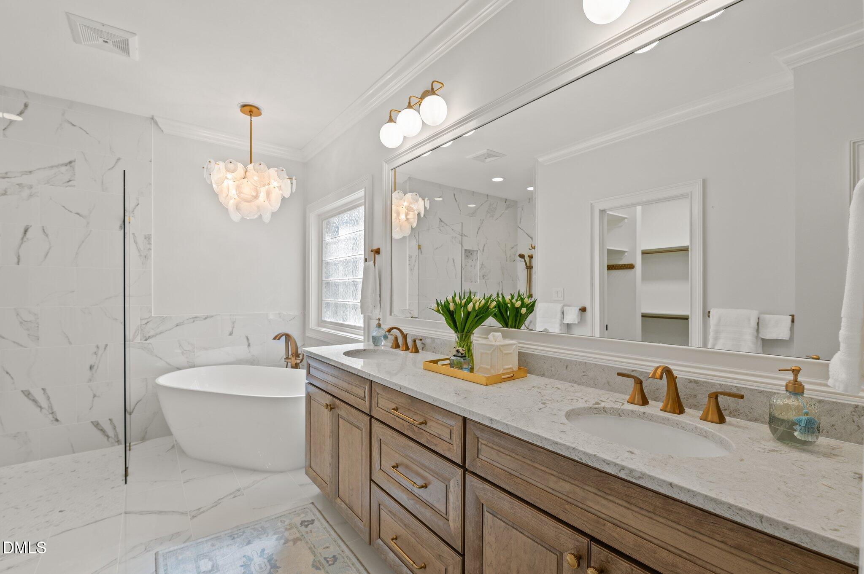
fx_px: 360
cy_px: 287
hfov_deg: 100.4
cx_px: 432
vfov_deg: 77.2
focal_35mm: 15
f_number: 6.3
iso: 400
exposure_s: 1/30
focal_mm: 15
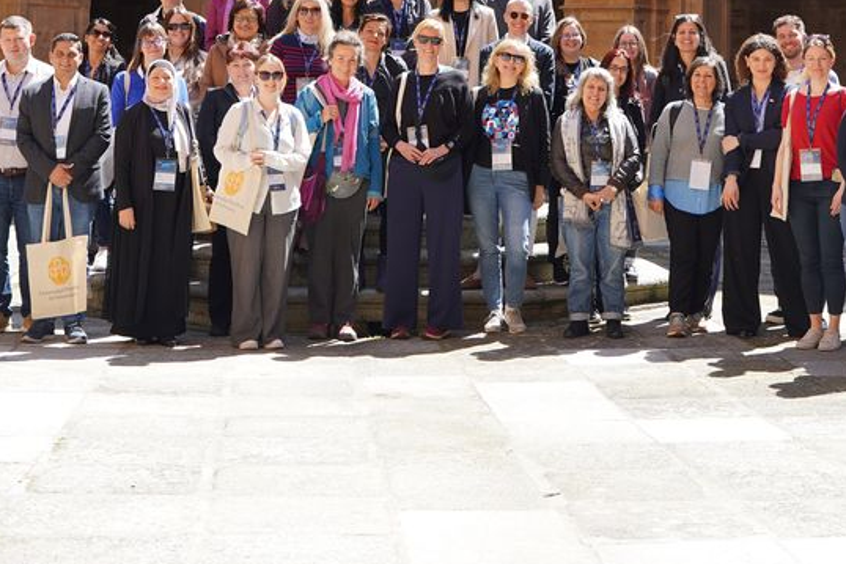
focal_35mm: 78
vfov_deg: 17.0
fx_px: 1833
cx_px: 502
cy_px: -41
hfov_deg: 25.9
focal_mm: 35
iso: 100
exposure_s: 1/200
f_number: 4.5
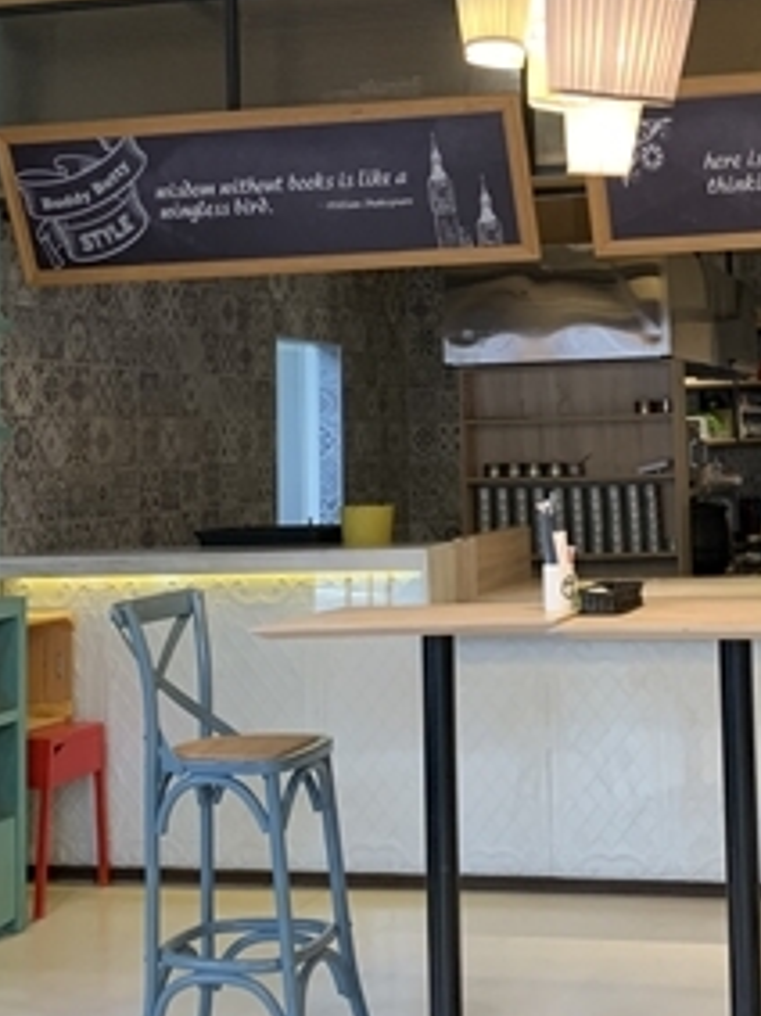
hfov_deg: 24.1
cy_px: 296
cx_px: 571
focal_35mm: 60
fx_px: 1760
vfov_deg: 31.8
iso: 200
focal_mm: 4.25
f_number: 1.8
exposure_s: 1/60
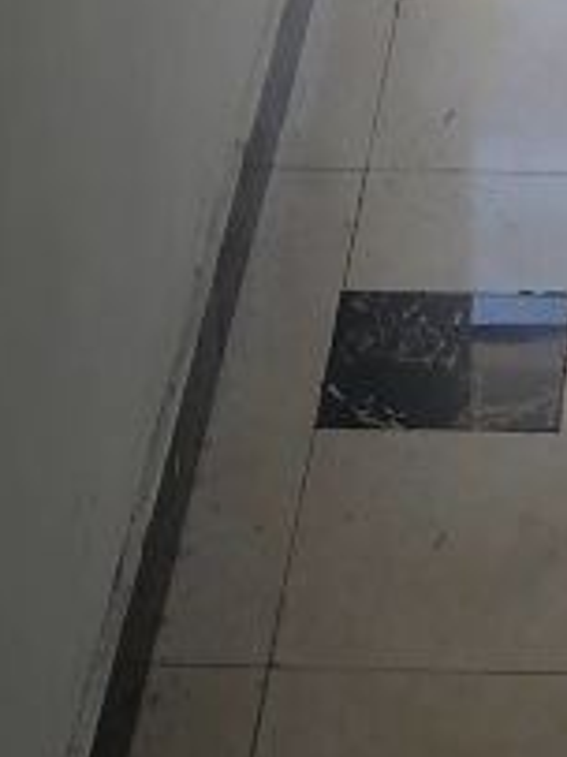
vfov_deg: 12.6
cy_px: -617
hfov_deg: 10.3
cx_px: 698
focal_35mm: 142
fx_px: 3104
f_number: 1.8
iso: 50
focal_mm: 5.3
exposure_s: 1/102
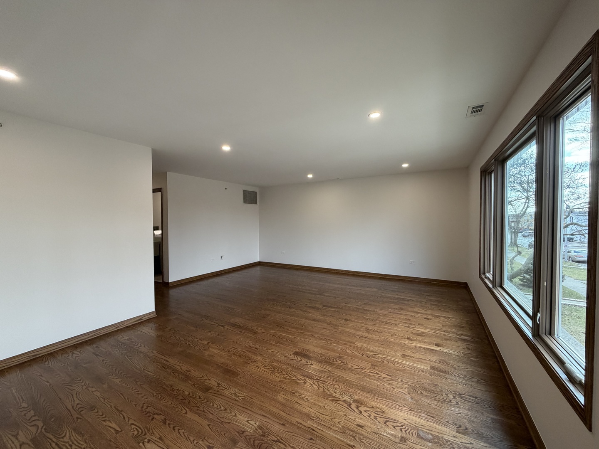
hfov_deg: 102.1
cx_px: 300
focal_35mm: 14
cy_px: 224
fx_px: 242
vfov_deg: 85.7
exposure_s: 1/121
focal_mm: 2.22
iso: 200
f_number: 2.2
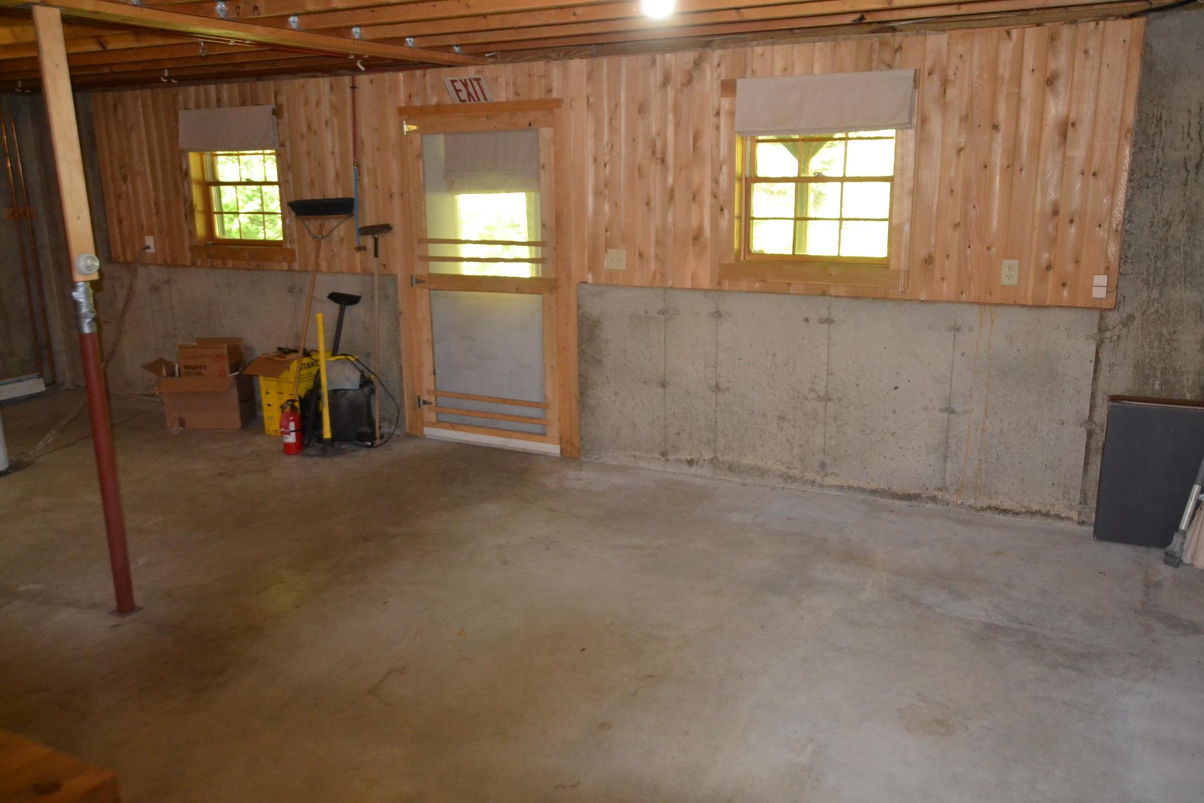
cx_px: 602
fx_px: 1003
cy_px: 402
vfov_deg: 43.6
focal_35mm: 30
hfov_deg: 61.9
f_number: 3.5
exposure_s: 1/60
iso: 2000
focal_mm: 20
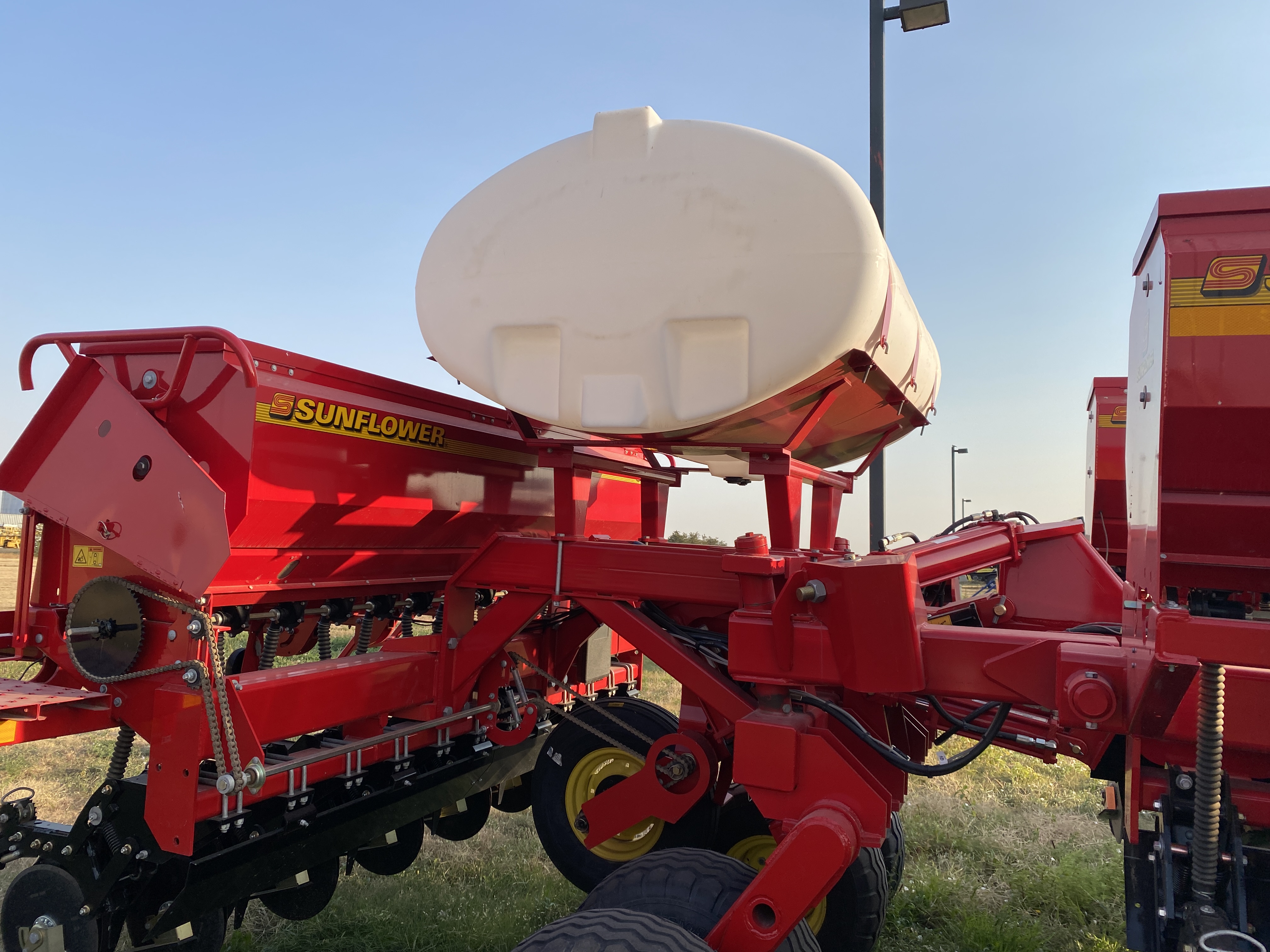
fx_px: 954
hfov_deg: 67.3
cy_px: 476
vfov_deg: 53.1
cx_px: 635
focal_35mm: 26
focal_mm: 4.25
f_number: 1.8
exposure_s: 1/1245
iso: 32
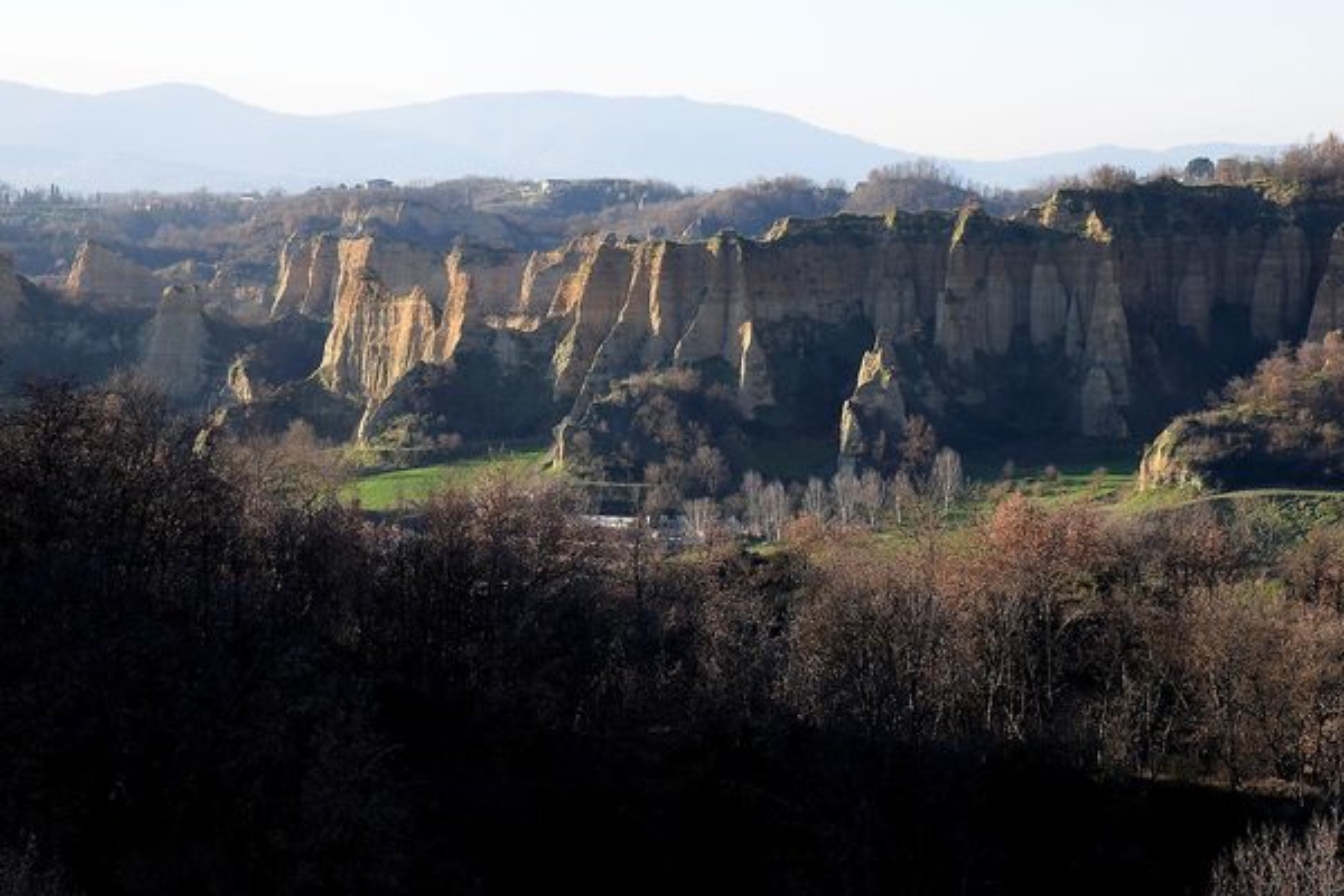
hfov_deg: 19.5
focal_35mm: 105
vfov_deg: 13.0
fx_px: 3920
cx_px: 672
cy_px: 448
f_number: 14
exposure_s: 1/30
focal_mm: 70
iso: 100
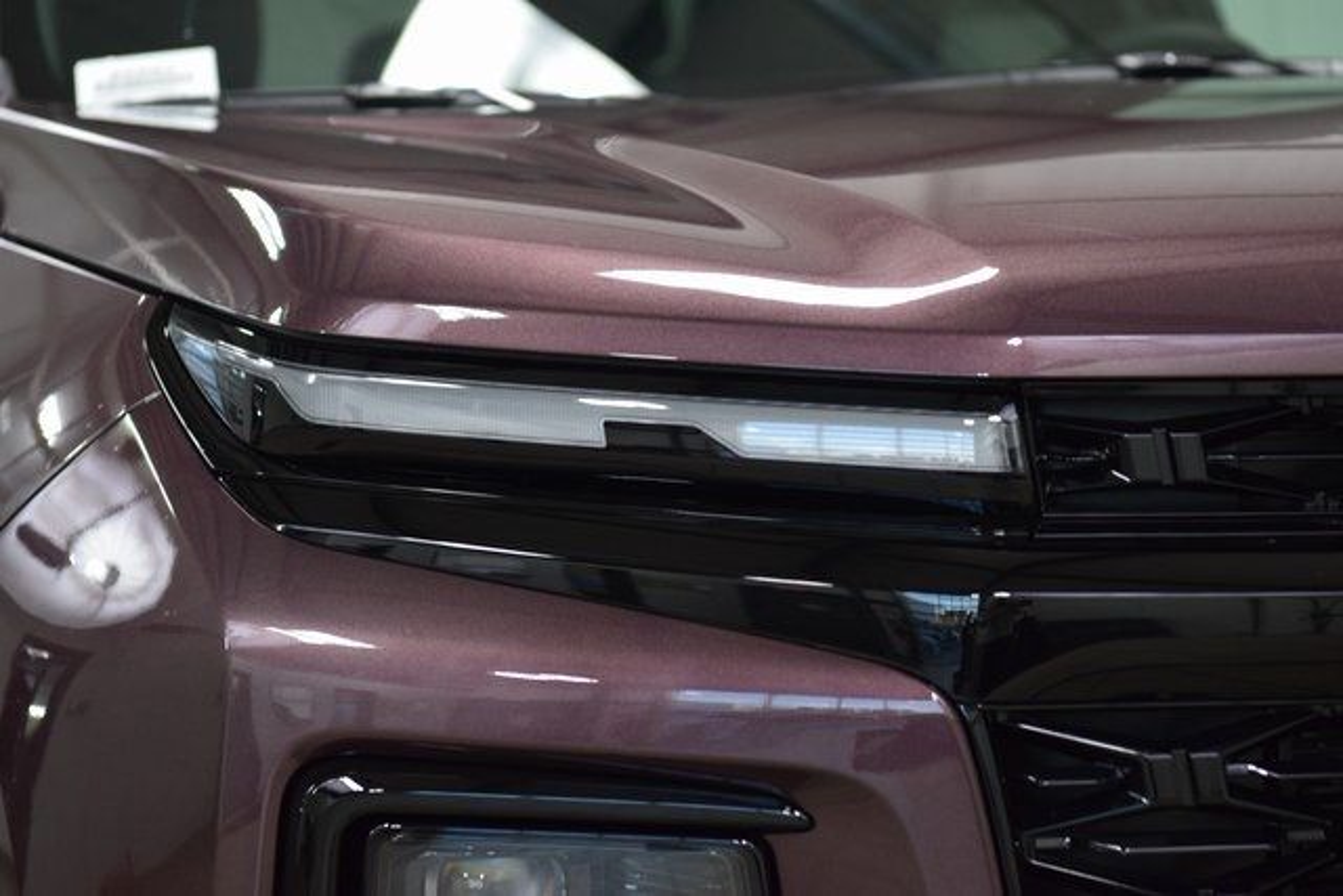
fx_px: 3918
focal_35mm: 105
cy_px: 448
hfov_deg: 19.5
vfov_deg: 13.0
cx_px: 672
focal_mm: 70
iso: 1600
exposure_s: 1/125
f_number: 4
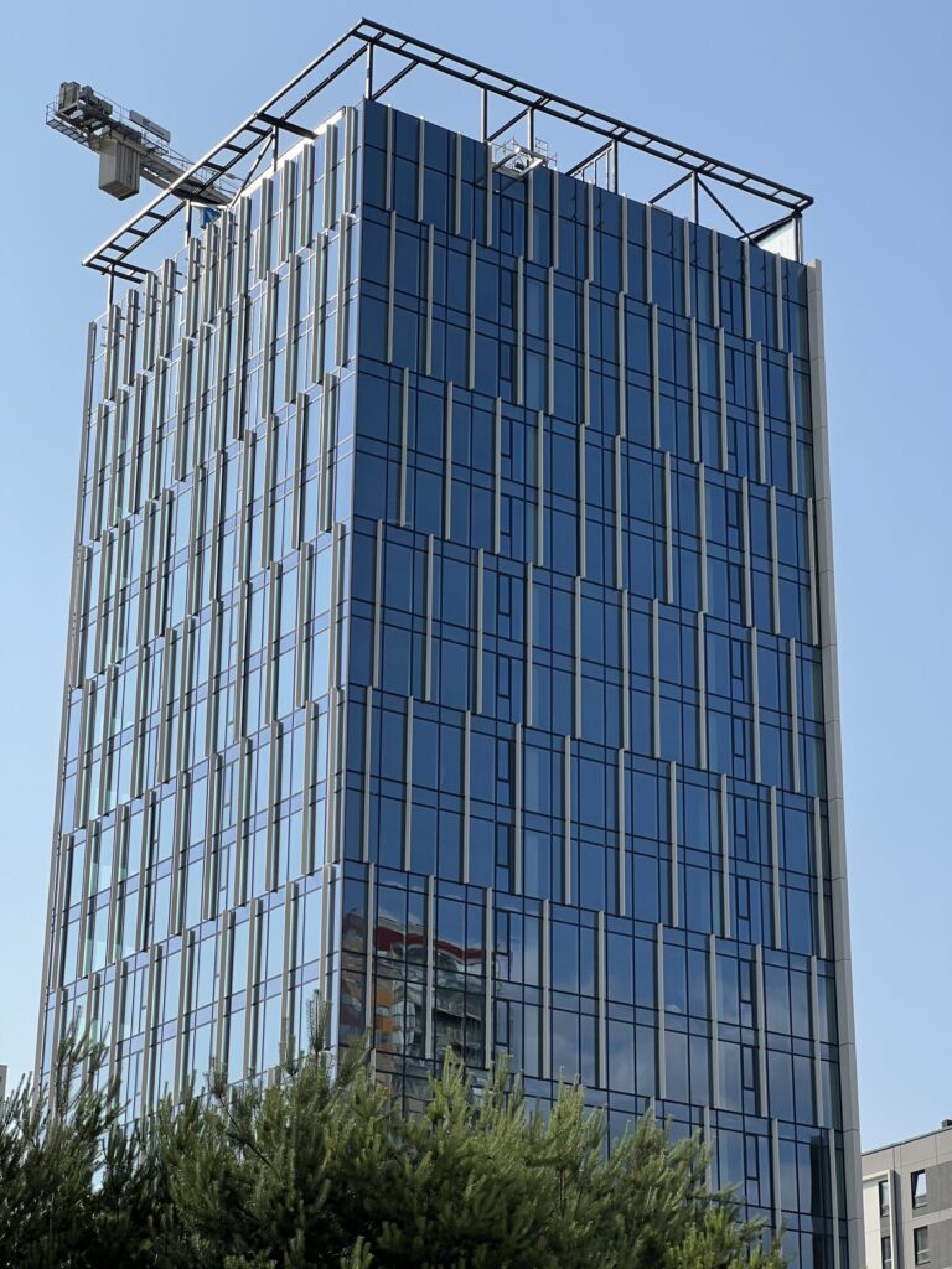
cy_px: 634
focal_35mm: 77
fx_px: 2824
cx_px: 476
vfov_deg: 25.3
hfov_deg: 19.1
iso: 32
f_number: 2.8
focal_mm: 9
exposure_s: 1/1143
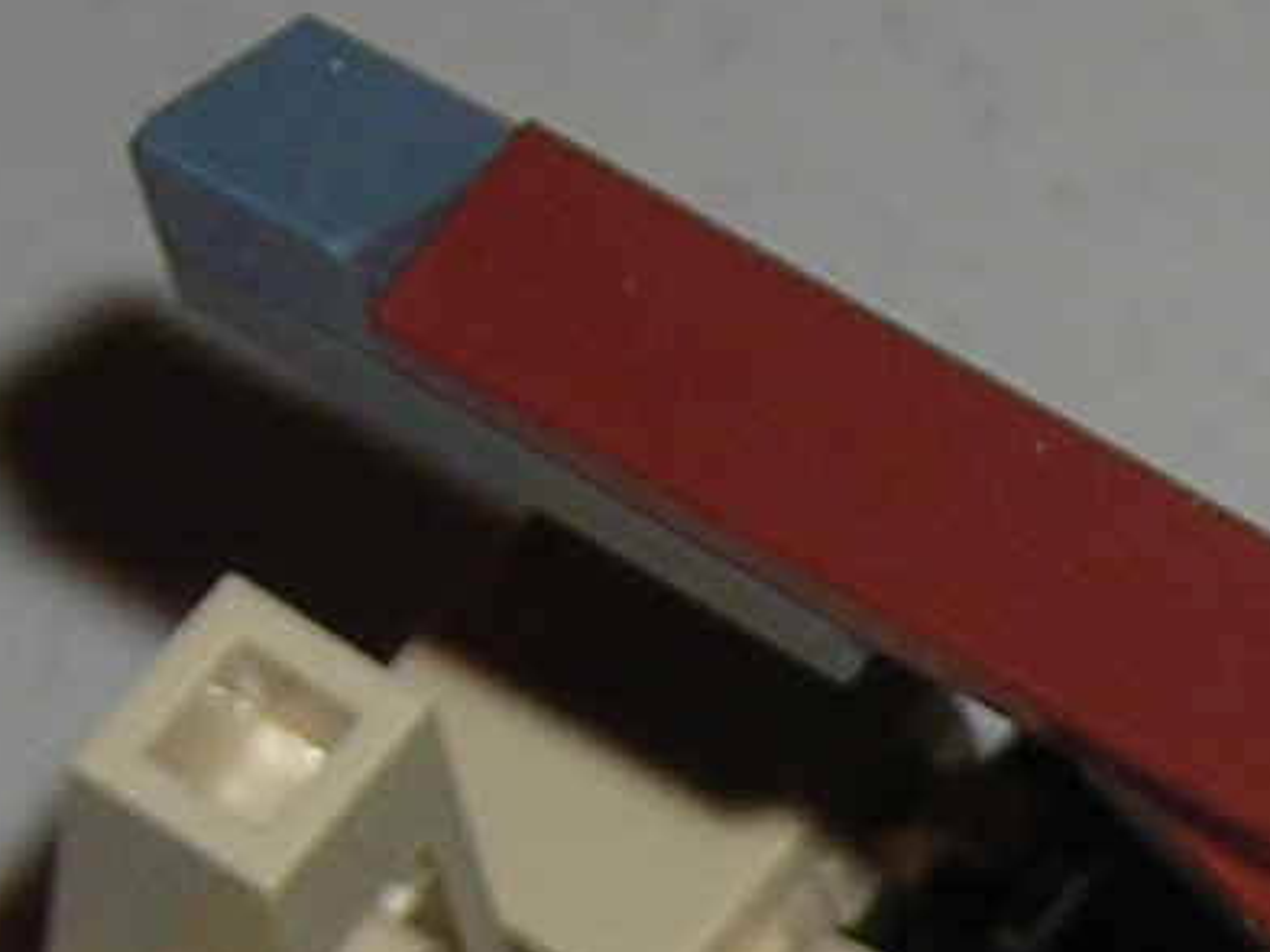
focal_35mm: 364
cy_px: 2306
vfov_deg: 4.0
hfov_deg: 5.4
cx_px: 2229
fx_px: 13355
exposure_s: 1/60.1
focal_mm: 9.1
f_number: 3.6
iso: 50
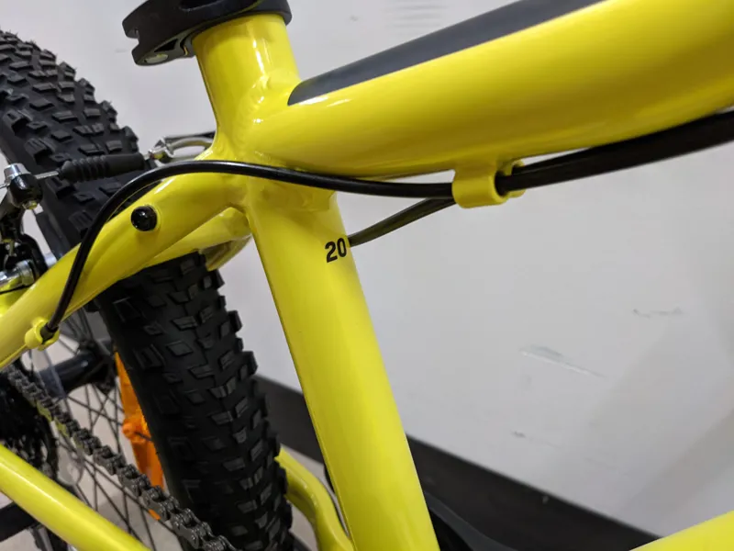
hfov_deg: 65.3
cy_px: 276
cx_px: 367
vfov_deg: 51.4
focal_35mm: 27
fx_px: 573
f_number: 1.73
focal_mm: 4.38
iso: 405
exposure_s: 1/49.9
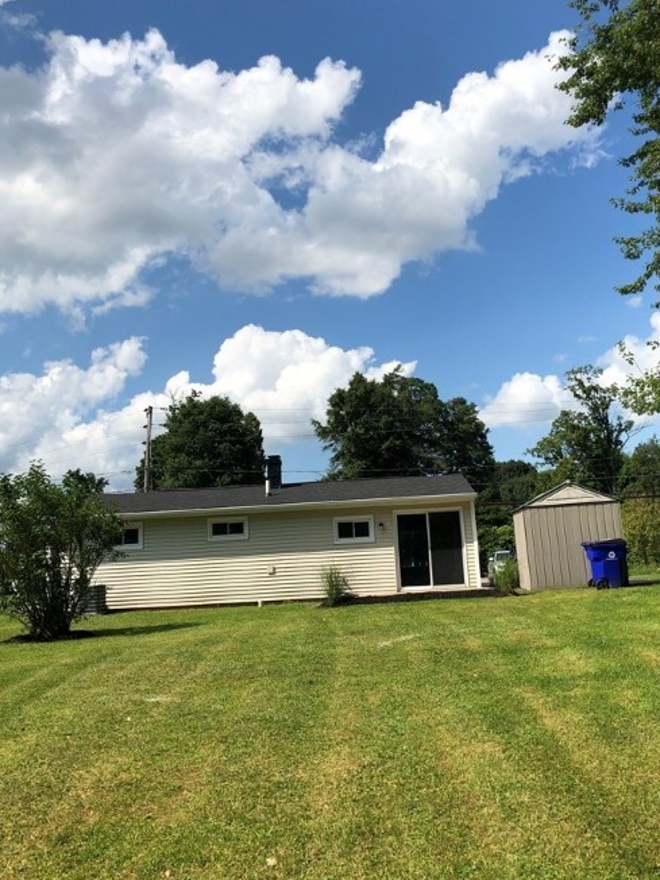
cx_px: 359
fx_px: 839
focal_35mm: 33
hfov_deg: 42.9
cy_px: 431
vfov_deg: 55.3
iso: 25
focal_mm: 3.99
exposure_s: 1/2825
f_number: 1.8
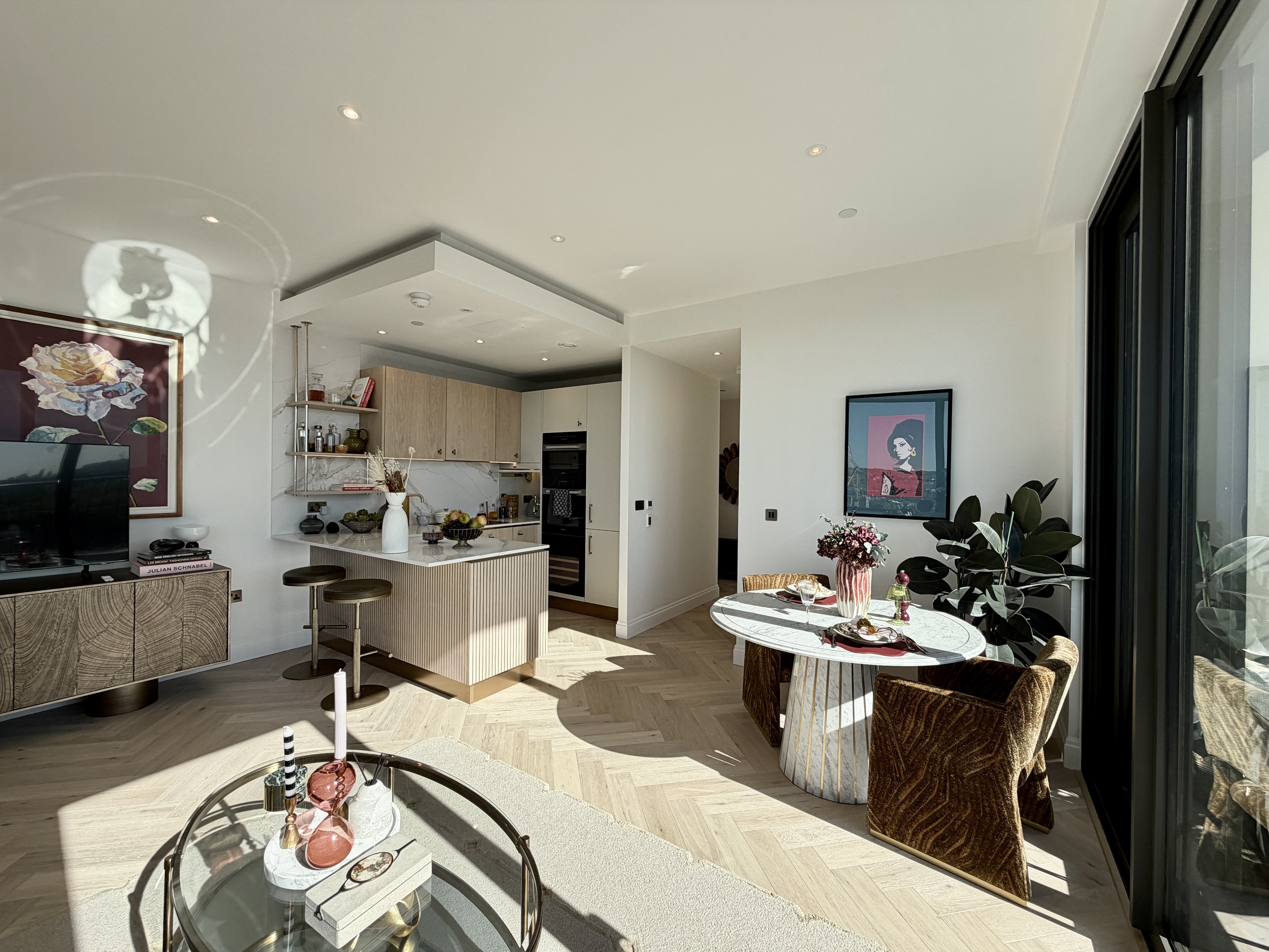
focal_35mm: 14
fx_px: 513
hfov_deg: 102.1
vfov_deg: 85.7
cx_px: 634
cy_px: 476
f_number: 2.2
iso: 40
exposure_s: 1/625
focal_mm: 2.22
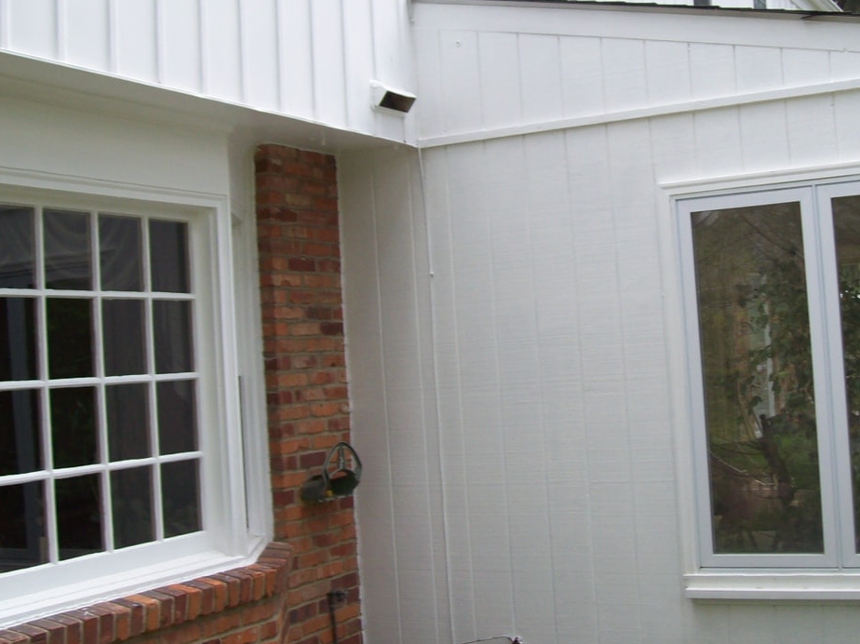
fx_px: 1291
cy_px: 245
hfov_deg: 36.7
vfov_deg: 27.9
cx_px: 527
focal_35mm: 52
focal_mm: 6
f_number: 2.7
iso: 80
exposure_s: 1/177
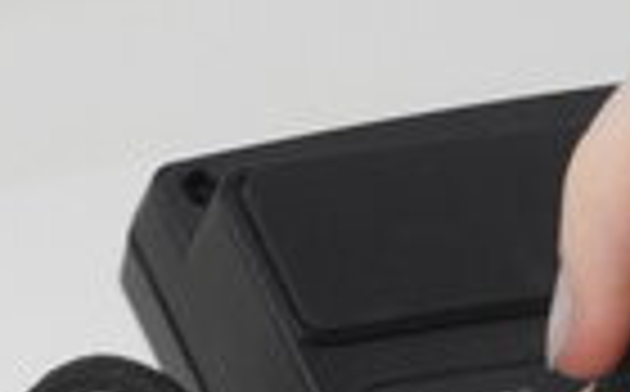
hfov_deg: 5.3
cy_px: 960
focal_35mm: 399
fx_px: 6840
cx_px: 518
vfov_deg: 3.2
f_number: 5.6
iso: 200
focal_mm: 15.9
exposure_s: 1/60
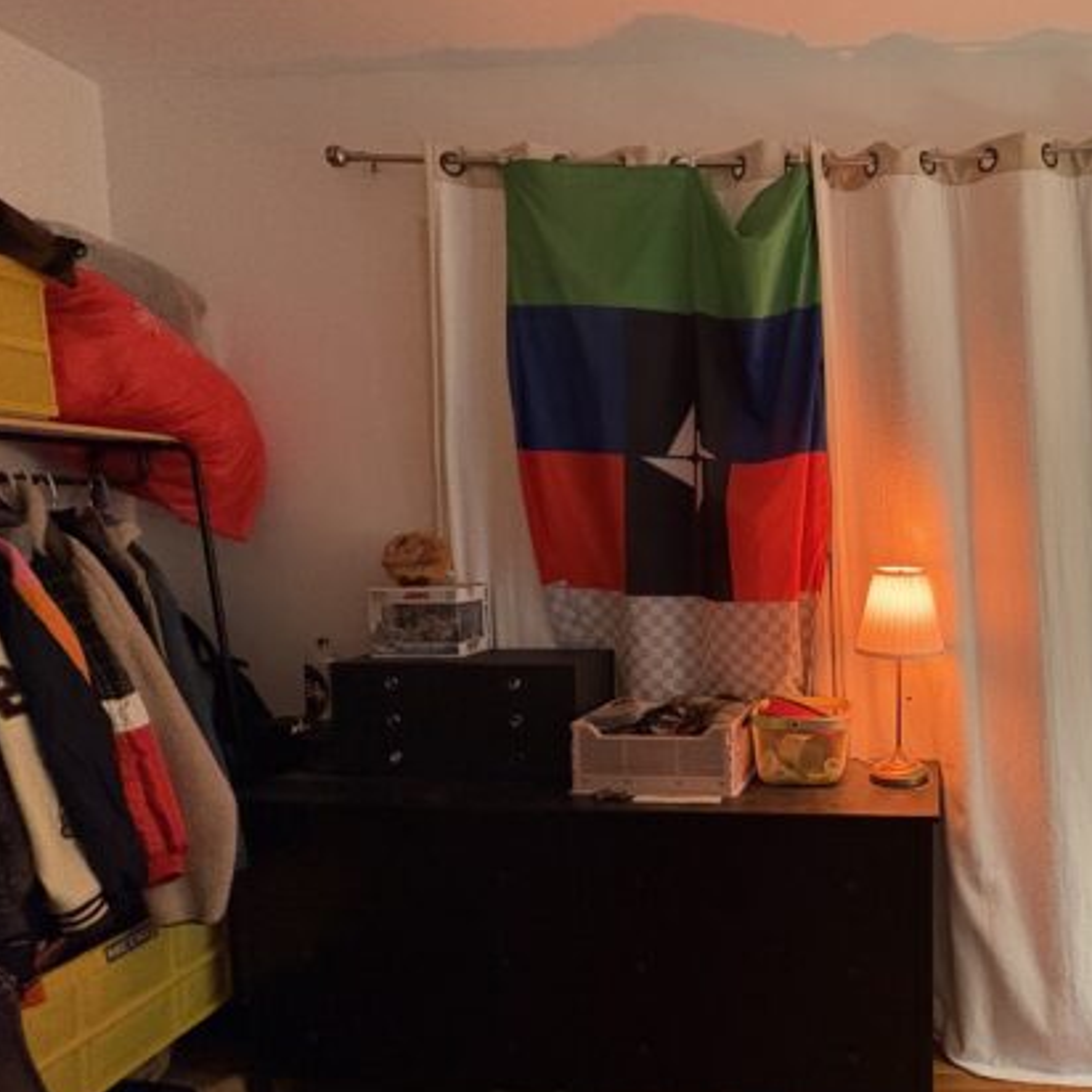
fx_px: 857
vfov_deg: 64.9
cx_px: 869
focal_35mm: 24
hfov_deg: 60.0
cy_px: 602
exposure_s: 1/60
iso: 640
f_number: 2.2
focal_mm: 2.22
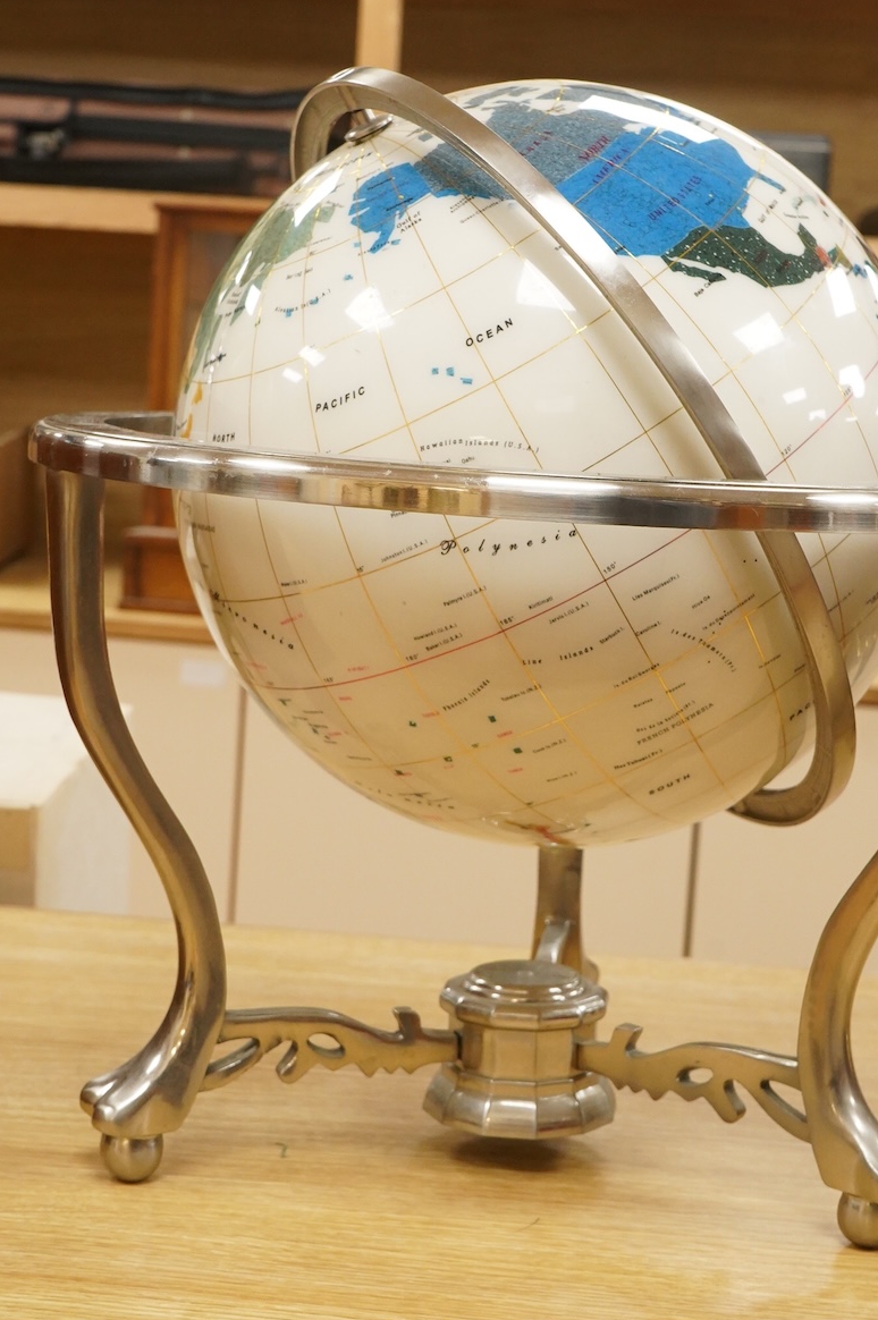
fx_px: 2382
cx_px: 554
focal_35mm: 65
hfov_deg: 20.8
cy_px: 583
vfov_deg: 31.0
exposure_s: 1/100
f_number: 8
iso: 4000
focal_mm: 44
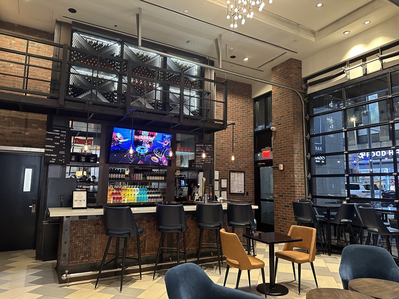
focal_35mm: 24
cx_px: 200
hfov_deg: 71.6
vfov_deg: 56.8
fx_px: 277
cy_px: 150
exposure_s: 1/40
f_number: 1.78
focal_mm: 6.86
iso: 640
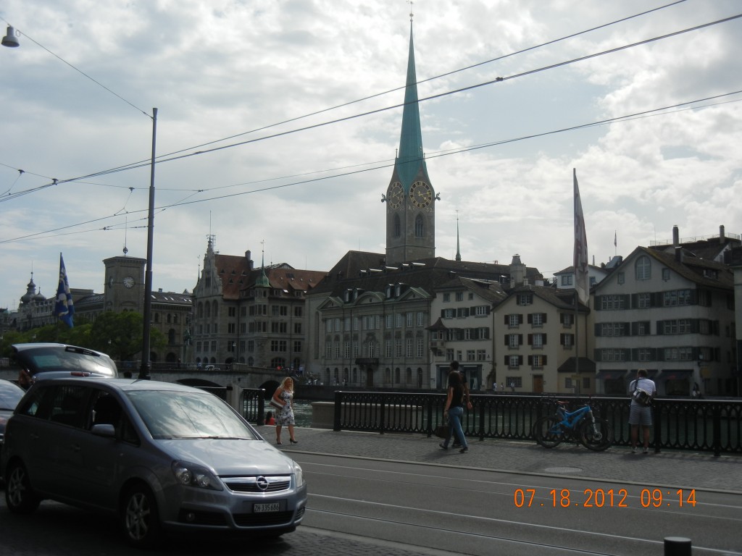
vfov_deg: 32.2
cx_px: 371
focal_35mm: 45
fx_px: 965
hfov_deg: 42.1
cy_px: 278
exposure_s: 1/550
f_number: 7.6
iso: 160
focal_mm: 8.1
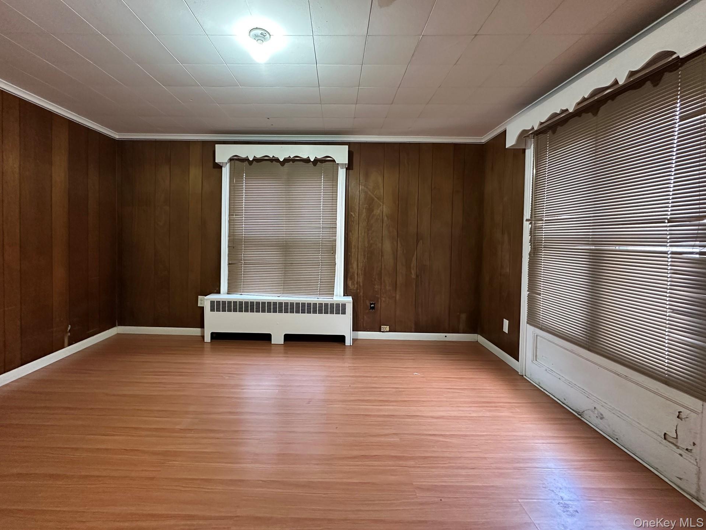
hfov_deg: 98.0
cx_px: 330
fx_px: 306
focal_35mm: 15
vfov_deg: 81.7
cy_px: 248
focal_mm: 2.22
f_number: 2.2
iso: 500
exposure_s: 1/60
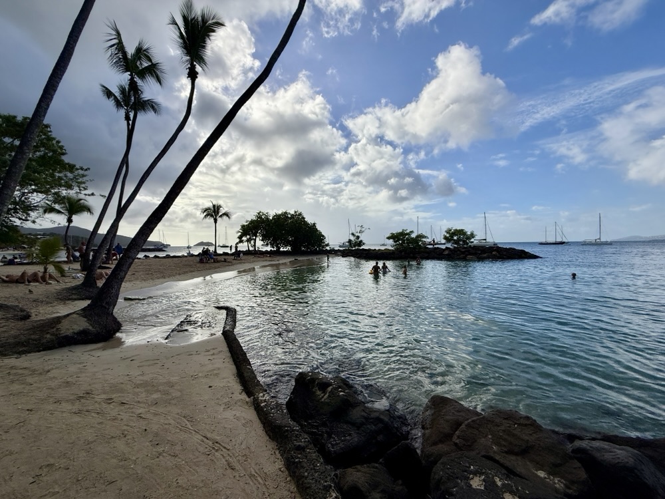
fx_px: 269
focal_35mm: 14
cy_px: 250
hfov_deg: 102.1
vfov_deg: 85.7
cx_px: 332
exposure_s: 1/5618
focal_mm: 2.22
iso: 50
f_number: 2.2
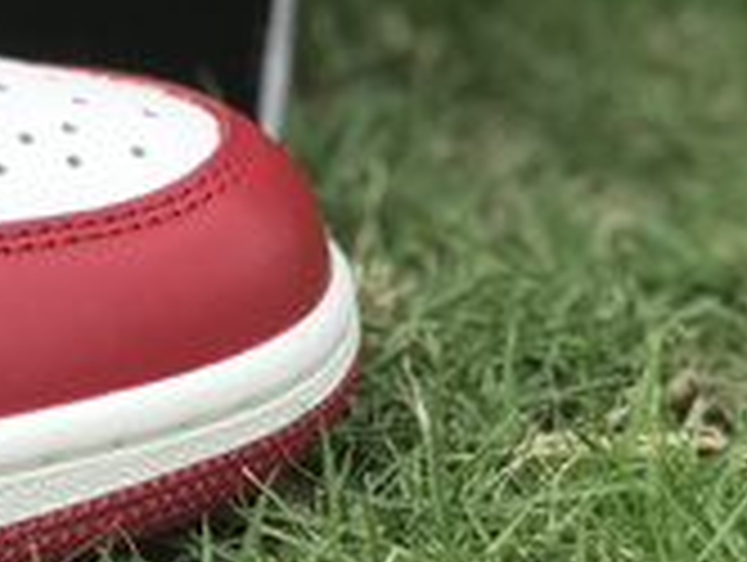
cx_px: -783
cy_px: -501
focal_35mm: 254
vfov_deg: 5.7
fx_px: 5489
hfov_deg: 7.5
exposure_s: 1/142
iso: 20
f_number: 2.8
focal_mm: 6.6
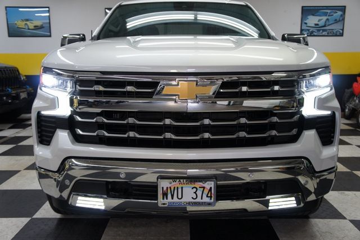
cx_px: 180
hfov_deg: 55.1
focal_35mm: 34
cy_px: 120
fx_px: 345
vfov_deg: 38.3
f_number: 4
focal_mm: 23
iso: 200
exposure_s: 1/40
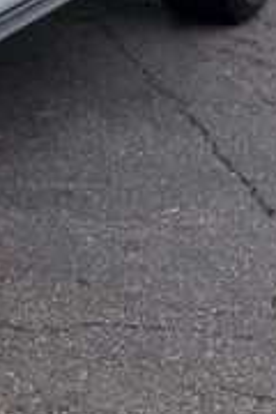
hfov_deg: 8.0
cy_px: -232
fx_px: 1633
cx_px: -612
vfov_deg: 13.5
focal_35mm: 142
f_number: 1.78
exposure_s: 1/858
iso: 80
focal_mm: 6.76
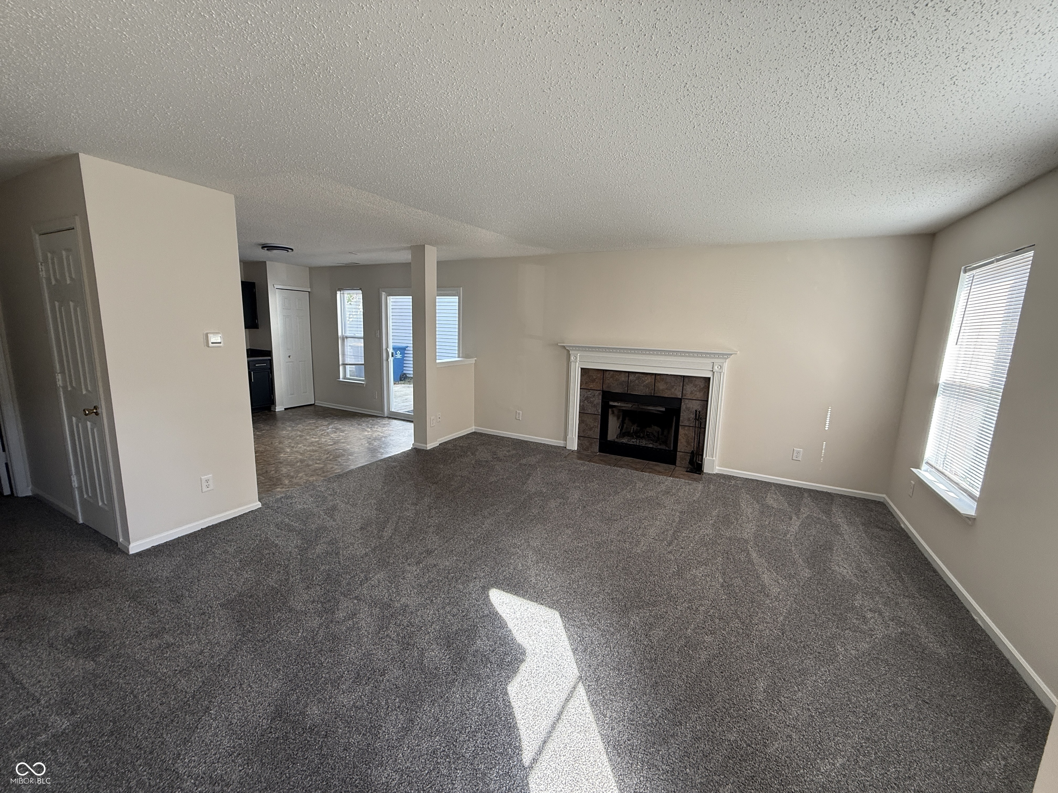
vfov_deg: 85.7
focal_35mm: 14
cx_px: 529
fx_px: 428
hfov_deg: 102.1
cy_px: 396
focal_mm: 2.22
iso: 125
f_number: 2.2
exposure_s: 1/99
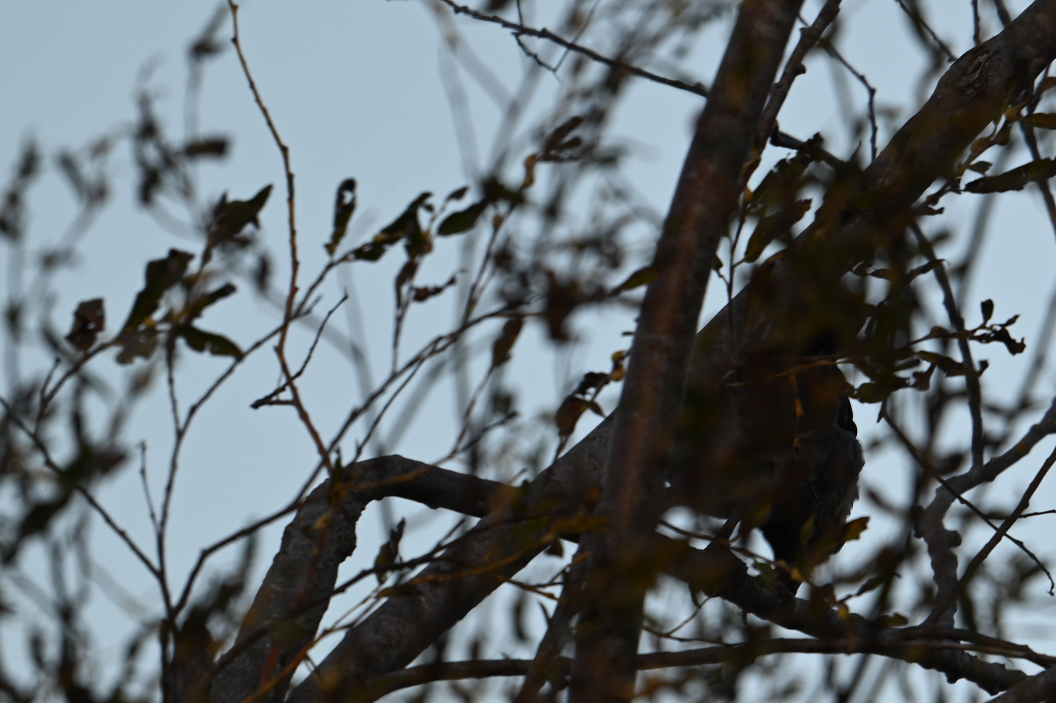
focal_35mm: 1337
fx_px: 39192
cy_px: 459
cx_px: 891
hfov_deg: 1.5
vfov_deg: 1.0
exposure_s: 1/160
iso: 100
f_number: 6.7
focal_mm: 500
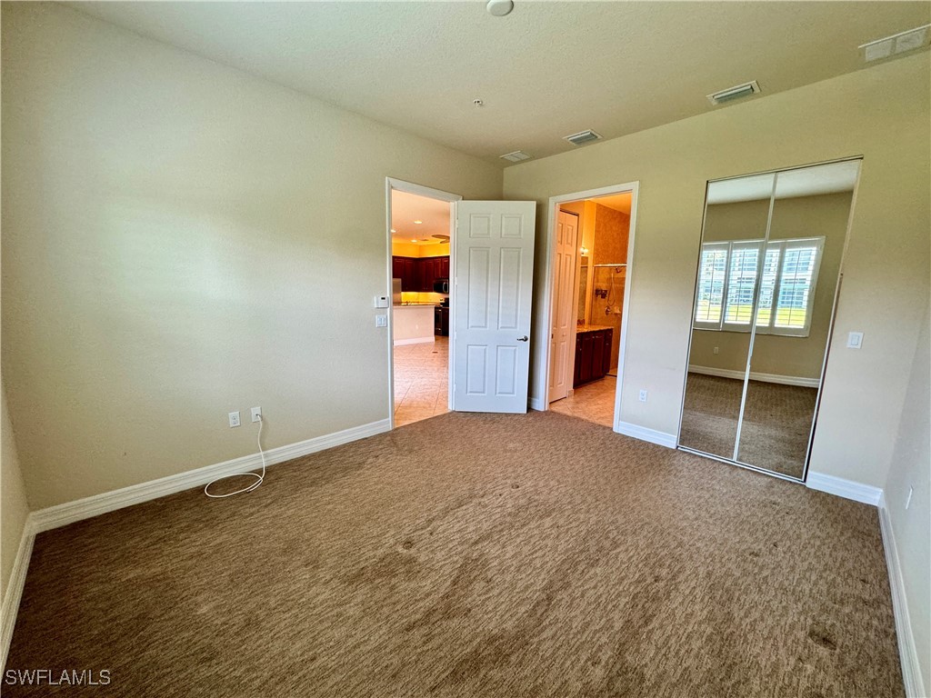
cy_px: 349
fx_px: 377
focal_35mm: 14
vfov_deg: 85.7
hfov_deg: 102.1
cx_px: 466
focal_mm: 2.22
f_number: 2.2
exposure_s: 1/120
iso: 200
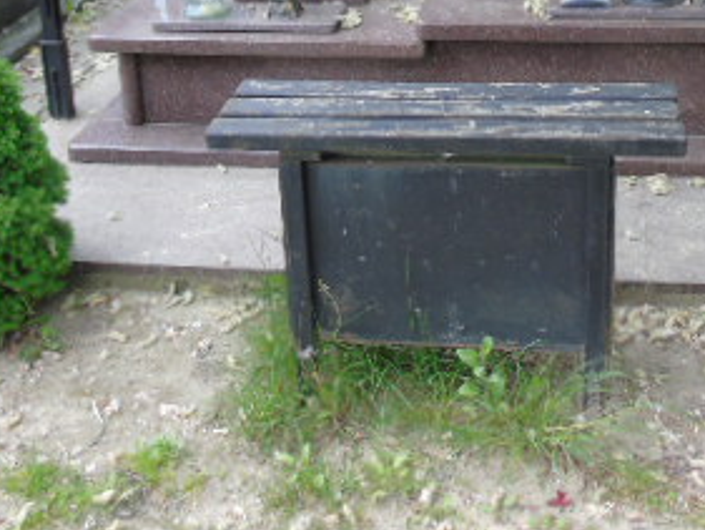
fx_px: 1161
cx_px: 444
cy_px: -30
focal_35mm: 57
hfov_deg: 33.6
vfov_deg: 24.2
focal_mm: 4.4
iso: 80
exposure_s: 1/60
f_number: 3.4
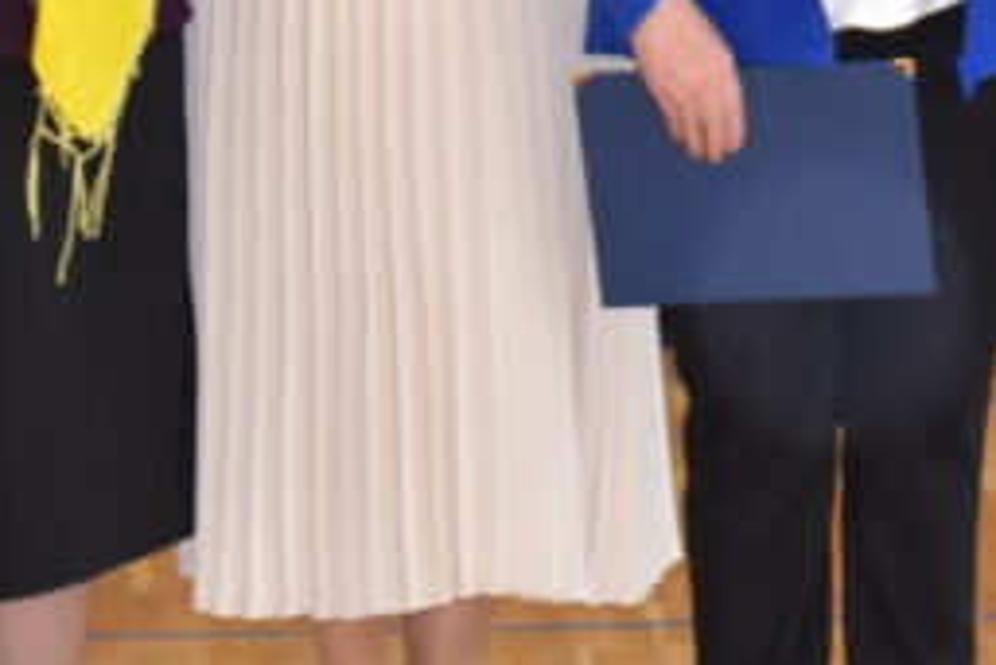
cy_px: -360
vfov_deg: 4.1
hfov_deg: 6.2
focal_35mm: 330
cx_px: 1299
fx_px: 9135
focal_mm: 55
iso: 800
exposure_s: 1/60
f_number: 5.6
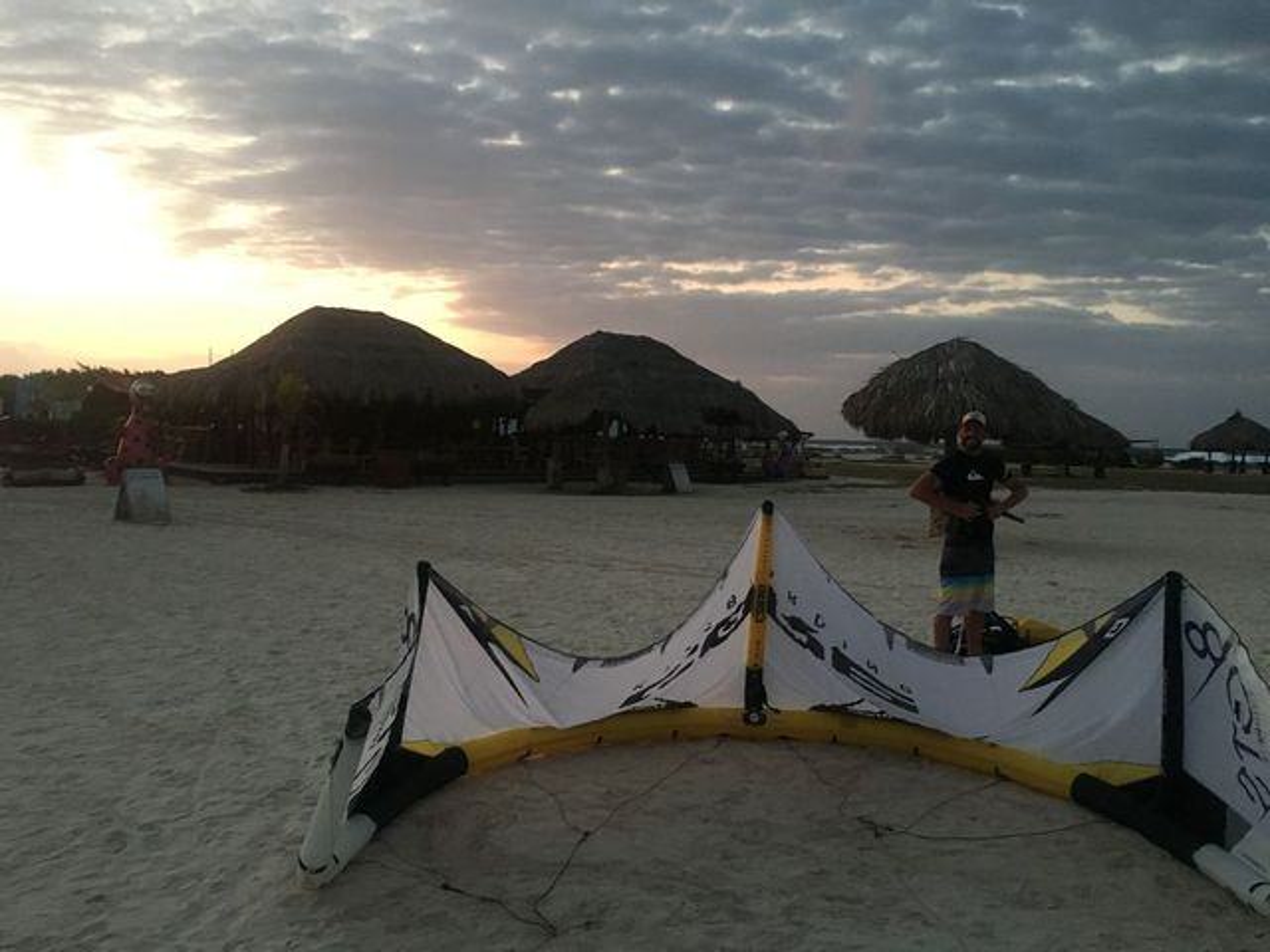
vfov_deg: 48.2
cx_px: 635
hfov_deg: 61.7
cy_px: 476
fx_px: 1064
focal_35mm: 29
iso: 200
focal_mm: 4.15
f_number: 2.2
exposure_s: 1/15
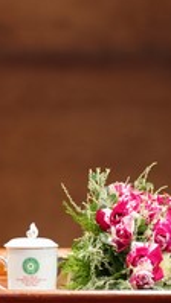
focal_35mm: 452
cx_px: -92
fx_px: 3642
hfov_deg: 2.7
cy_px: 223
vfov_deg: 4.8
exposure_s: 1/125
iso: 2000
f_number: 2.8
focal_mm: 132
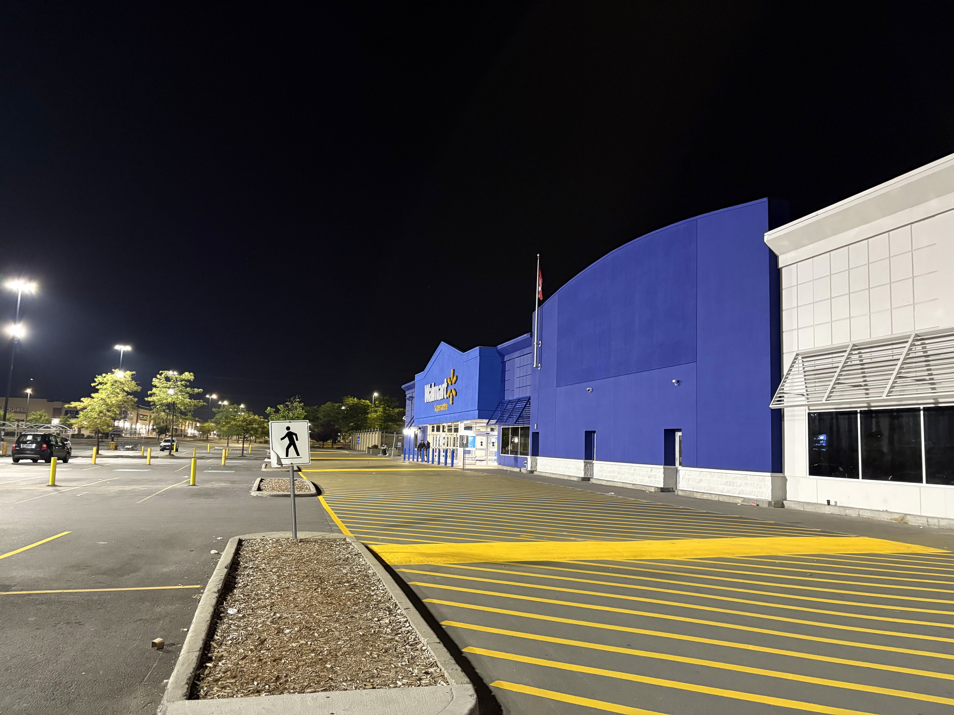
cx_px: 477
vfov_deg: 53.1
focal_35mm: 26
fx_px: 717
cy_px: 358
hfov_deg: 67.3
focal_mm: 5.96
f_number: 1.6
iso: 500
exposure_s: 1/30
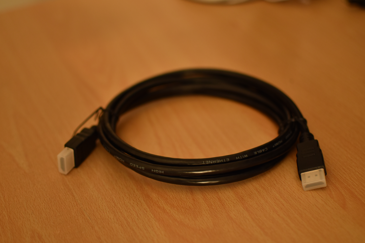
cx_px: 180
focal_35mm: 55
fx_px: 553
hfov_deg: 36.5
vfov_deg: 24.8
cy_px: 122
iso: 400
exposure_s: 1/15
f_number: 1.8
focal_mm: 35
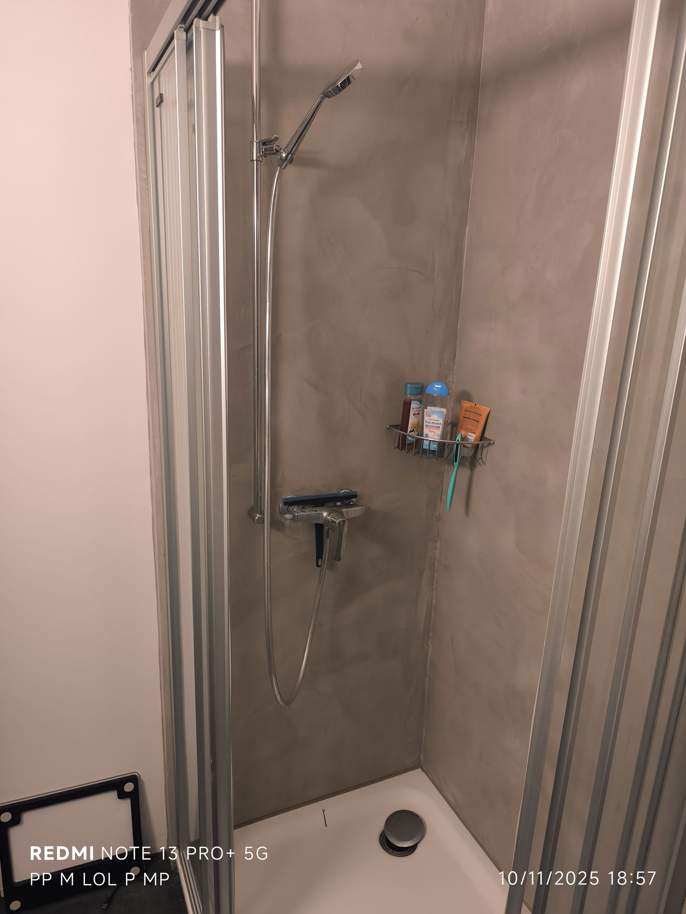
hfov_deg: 58.9
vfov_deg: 73.9
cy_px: 457
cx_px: 343
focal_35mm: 23
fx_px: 608
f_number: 1.65
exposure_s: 1/25
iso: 1250
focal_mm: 6.14
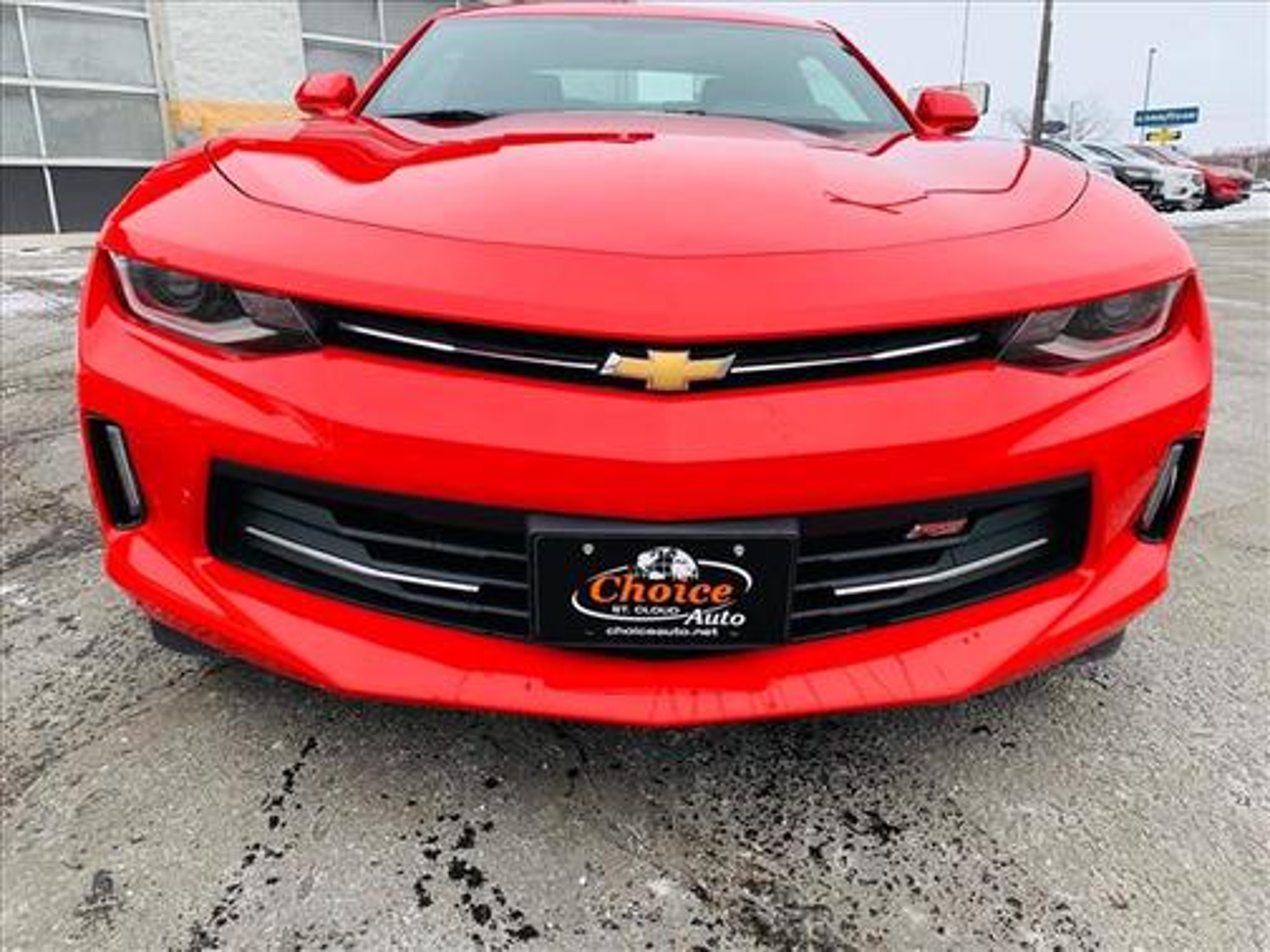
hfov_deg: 67.3
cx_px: 635
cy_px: 476
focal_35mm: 26
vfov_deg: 53.1
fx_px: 954
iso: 25
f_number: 1.8
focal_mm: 4.25
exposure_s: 1/397
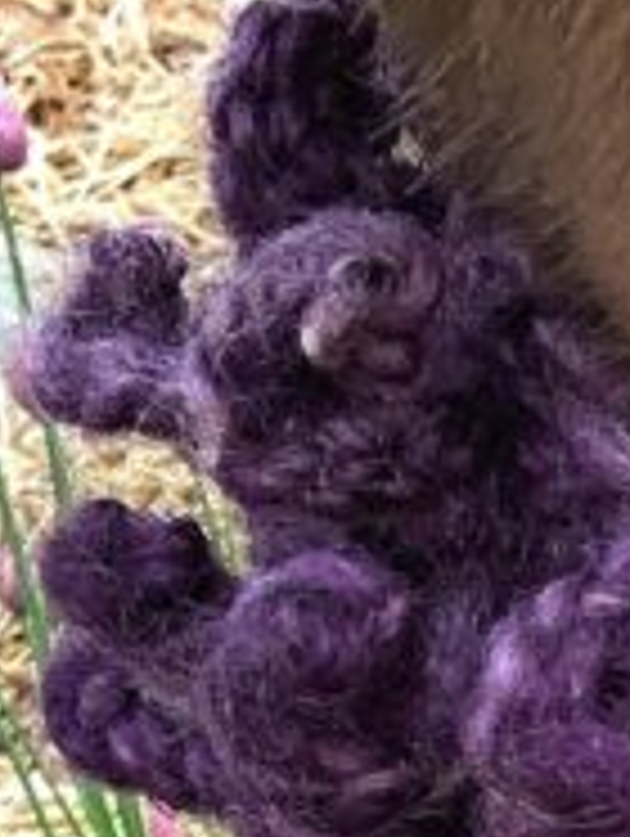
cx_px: 1012
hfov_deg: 8.4
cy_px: 1786
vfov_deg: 10.4
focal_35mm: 172
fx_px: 4164
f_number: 2.2
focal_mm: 2.87
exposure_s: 1/121
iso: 25
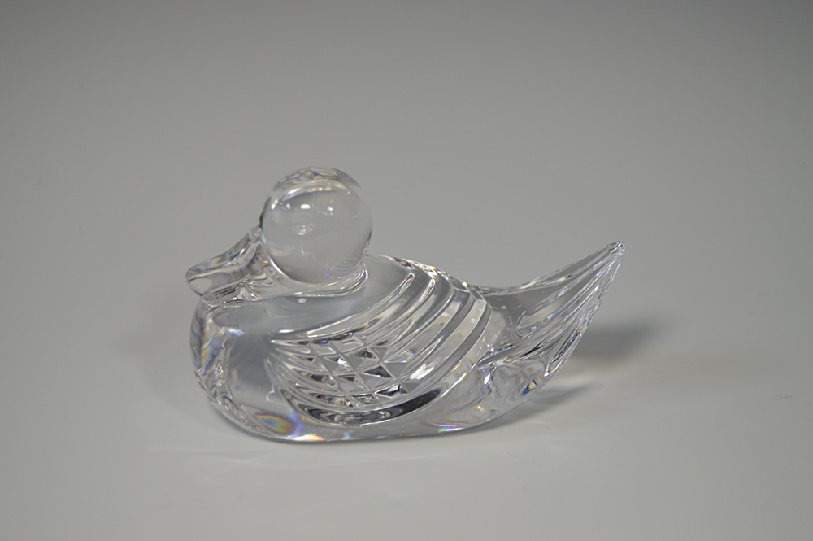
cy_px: 270
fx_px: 1286
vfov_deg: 23.7
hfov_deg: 35.1
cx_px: 406
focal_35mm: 57
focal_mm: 38
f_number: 5.6
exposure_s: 1/125
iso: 160
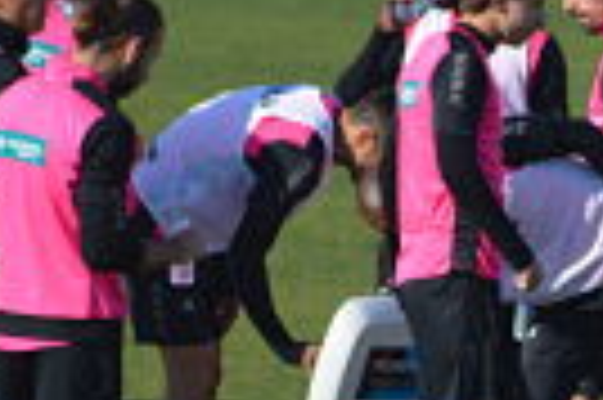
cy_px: 373
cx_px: 585
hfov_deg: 1.5
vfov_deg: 1.0
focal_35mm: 1344
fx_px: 22484
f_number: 5.6
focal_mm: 300
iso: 400
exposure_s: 1/2000
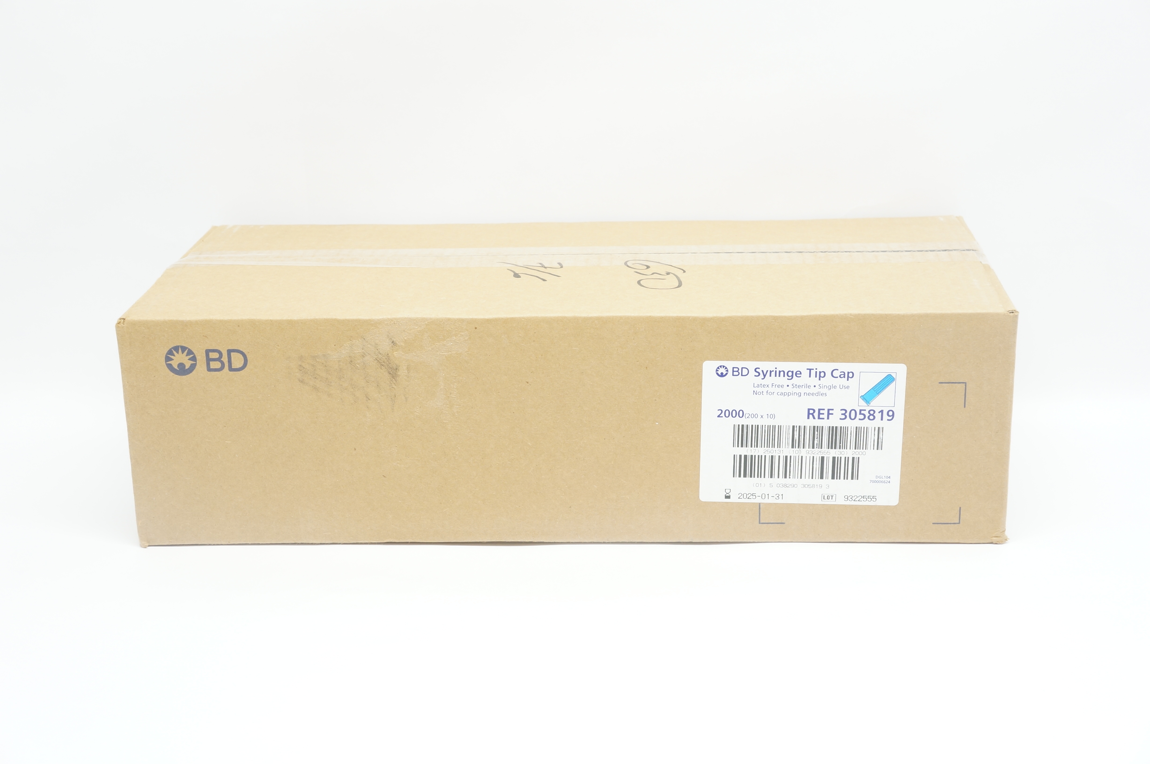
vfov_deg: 23.1
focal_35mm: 58
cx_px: 575
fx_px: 1867
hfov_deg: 34.2
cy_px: 382
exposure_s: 1/20
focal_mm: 39
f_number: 8
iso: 400
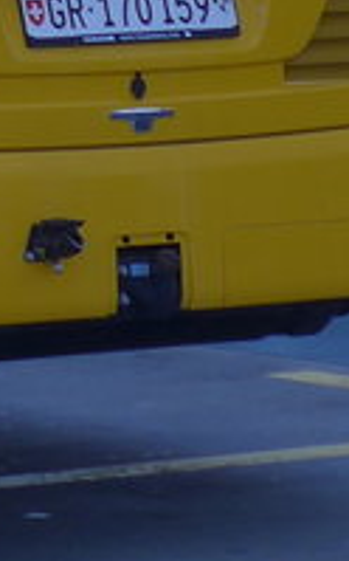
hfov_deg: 4.1
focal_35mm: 313
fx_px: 4774
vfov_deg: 6.5
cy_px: -519
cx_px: -653
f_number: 3.2
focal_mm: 10.1
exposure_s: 1/80
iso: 80
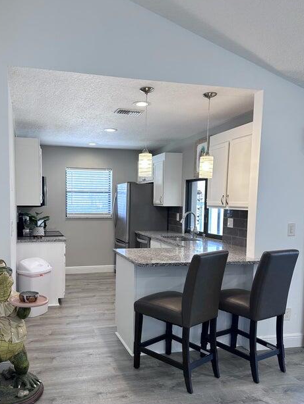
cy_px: 203
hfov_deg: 54.9
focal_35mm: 25
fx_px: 293
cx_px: 150
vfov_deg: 69.4
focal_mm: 6.86
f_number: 1.78
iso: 125
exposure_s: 1/120
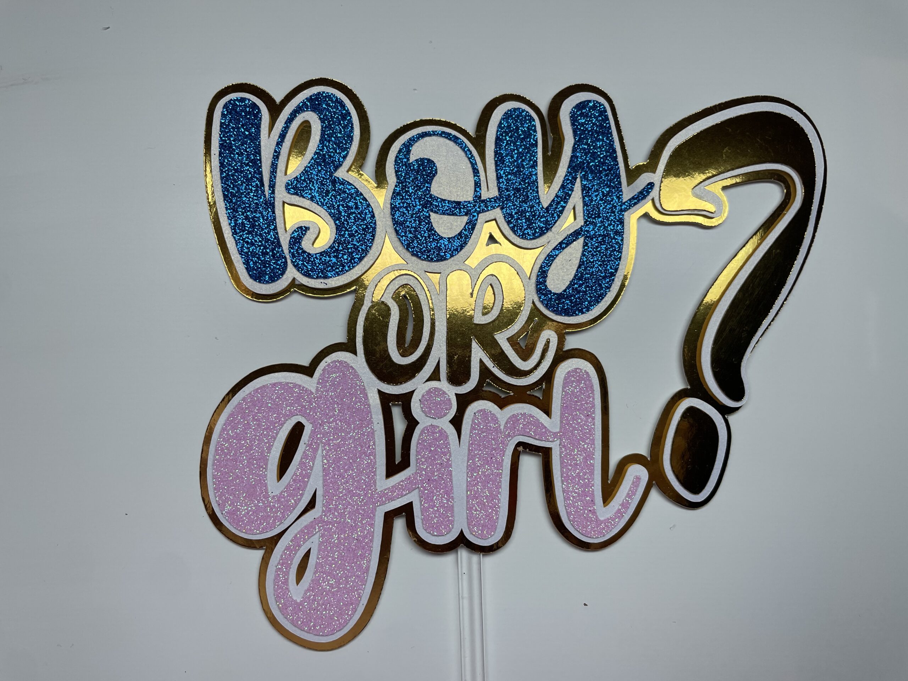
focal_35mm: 26
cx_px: 454
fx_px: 682
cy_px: 340
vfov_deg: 53.1
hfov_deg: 67.3
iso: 32
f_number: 1.6
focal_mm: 4.2
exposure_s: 1/1006
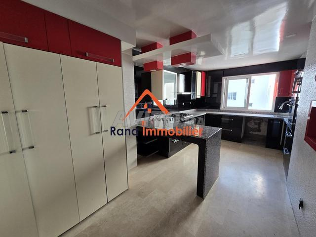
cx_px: 158
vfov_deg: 89.9
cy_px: 118
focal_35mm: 13
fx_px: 119
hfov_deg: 106.2
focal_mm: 2.2
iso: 64
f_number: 2.2
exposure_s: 1/100
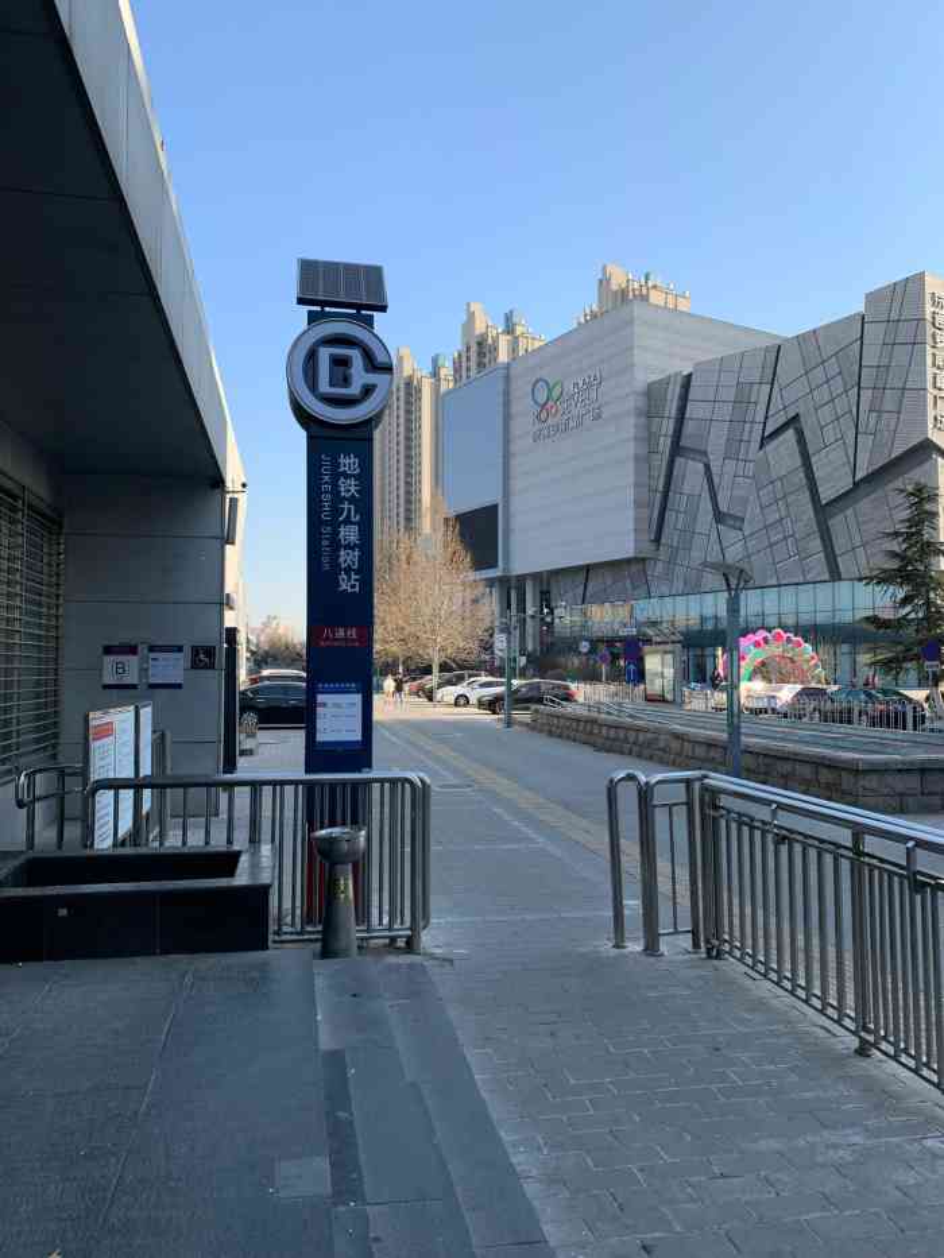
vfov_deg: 67.3
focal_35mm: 26
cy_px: 629
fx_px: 945
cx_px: 472
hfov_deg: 53.1
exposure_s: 1/1021
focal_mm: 4.25
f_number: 1.8
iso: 25
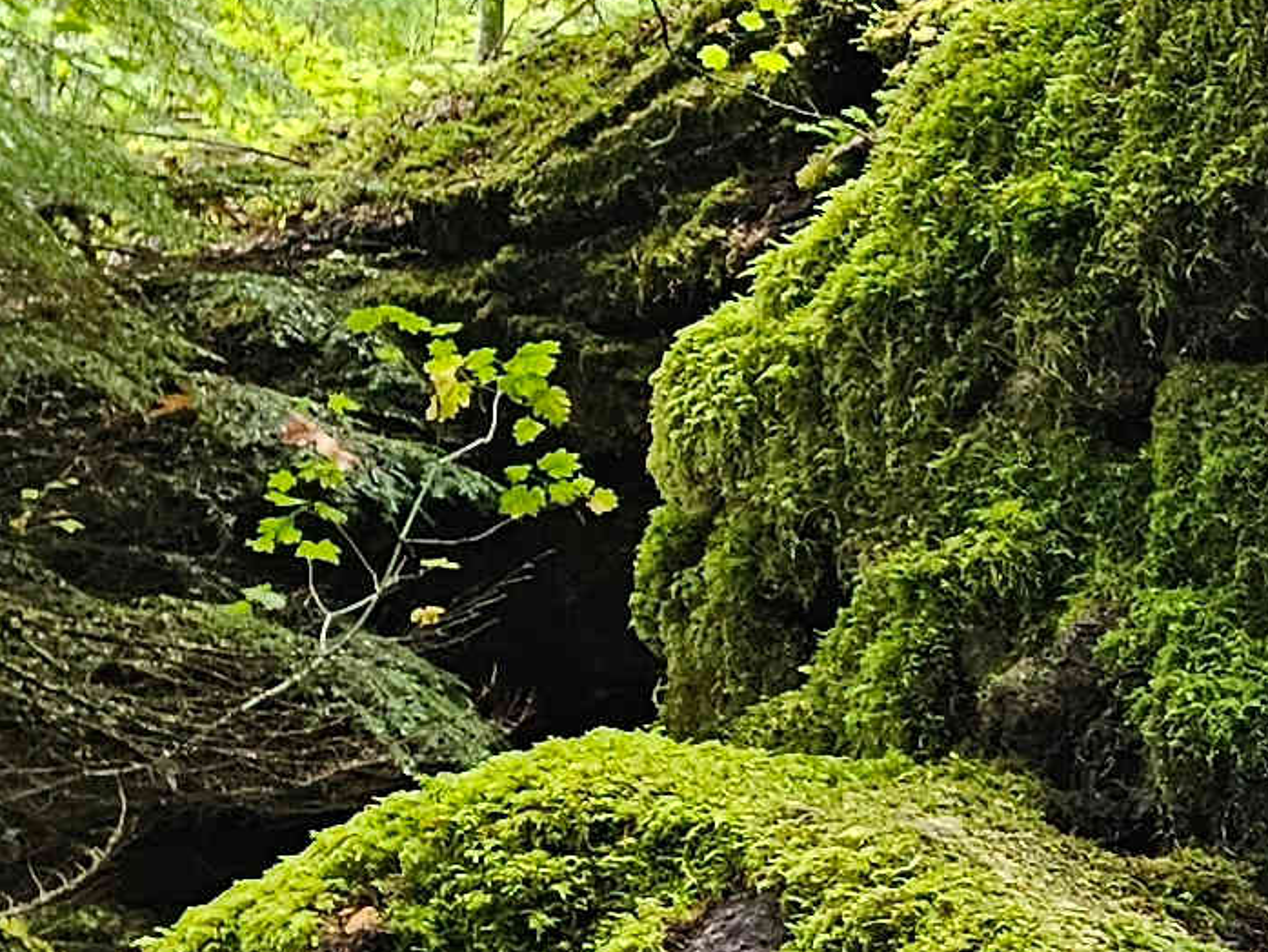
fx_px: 4836
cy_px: 1247
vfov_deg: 11.0
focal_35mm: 132
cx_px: 3549
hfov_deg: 11.0
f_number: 1.7
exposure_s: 1/120
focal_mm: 6.3
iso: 250
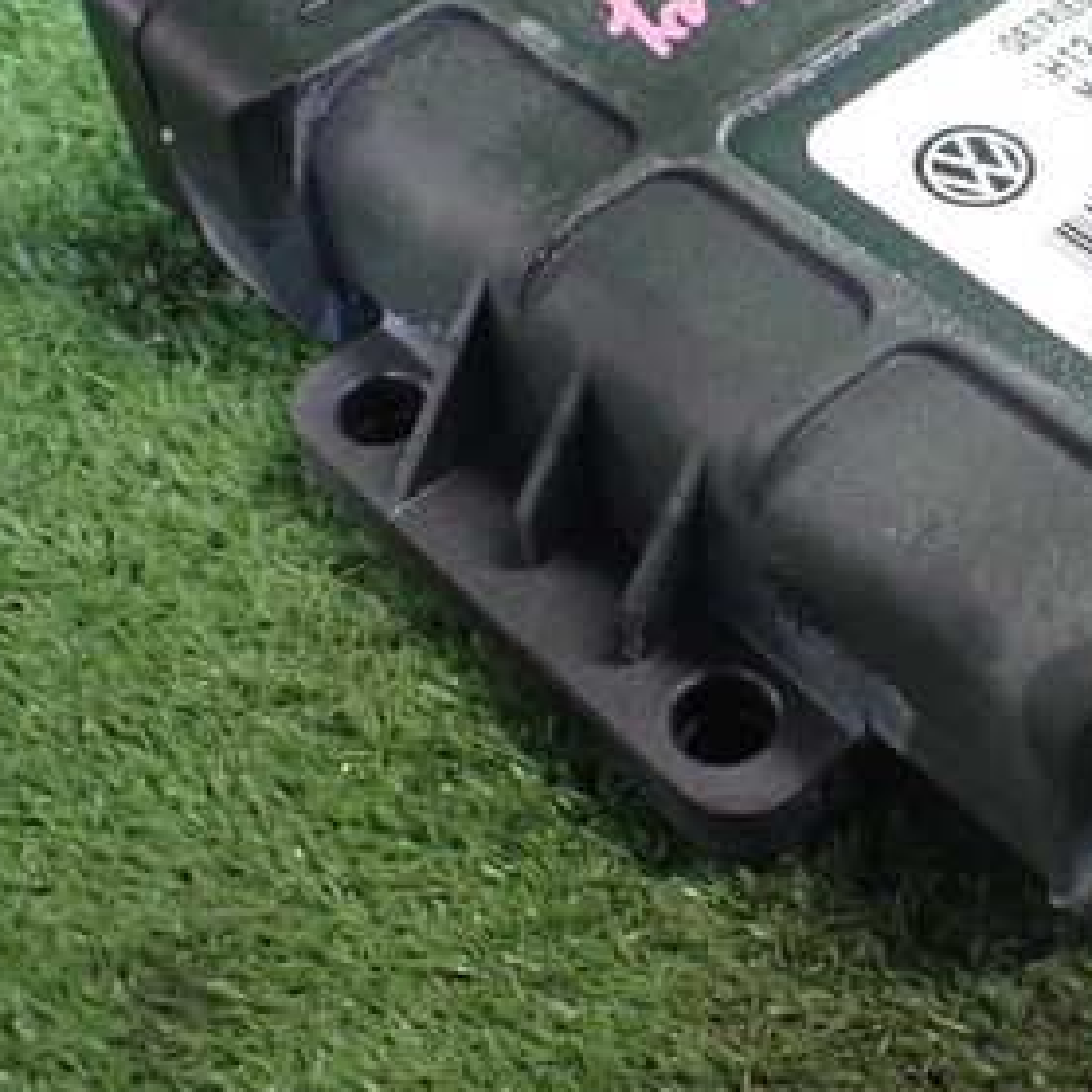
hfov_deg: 29.3
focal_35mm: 57
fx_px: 2034
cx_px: 881
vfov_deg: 29.6
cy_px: 282
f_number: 2.3
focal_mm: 5.4
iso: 800
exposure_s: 1/50
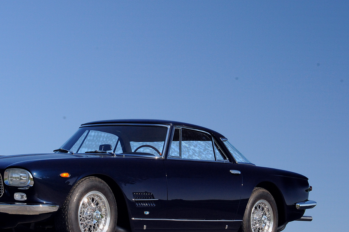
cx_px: 113
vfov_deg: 14.4
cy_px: 106
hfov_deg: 21.4
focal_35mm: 95
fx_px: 920
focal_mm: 70
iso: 2500
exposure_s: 1/500
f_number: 14
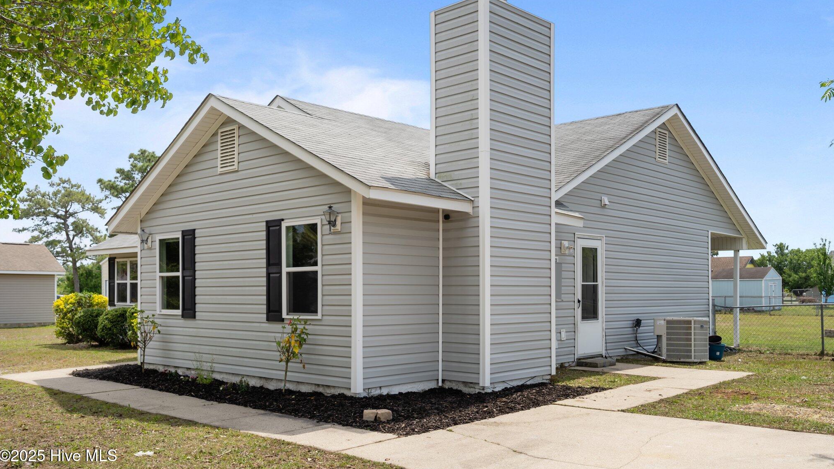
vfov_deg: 36.6
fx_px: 708
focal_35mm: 32
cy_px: 198
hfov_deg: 61.0
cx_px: 421
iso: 64
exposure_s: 1/200
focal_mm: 30
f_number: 7.1
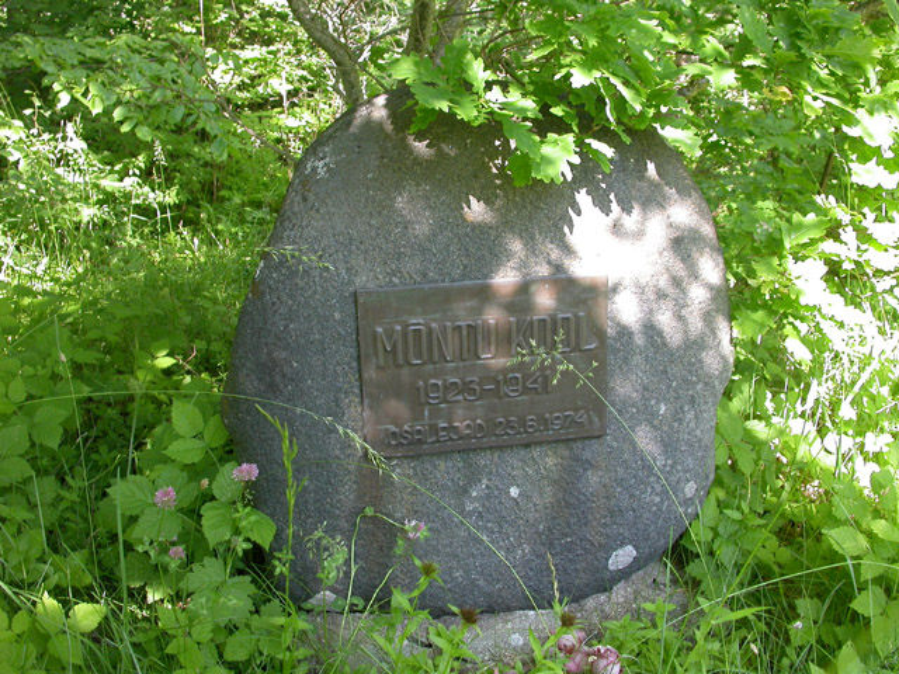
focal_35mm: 38
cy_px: 337
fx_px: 987
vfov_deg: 37.7
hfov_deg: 49.0
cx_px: 450
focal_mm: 7.85
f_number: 3.3
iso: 100
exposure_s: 1/65.3
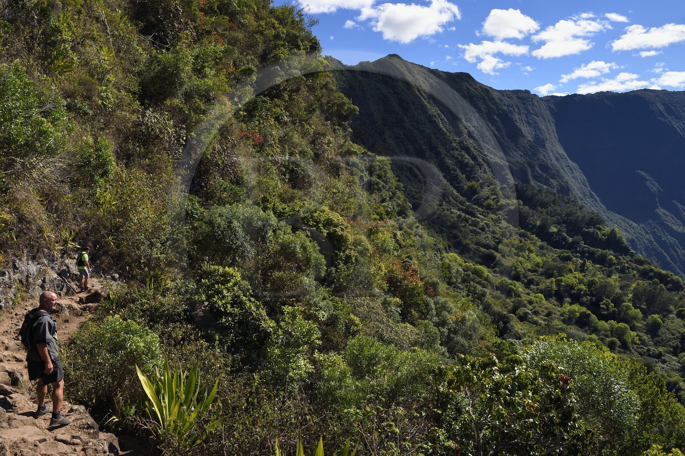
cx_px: 342
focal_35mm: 24
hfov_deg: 73.8
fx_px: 456
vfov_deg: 53.1
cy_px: 228
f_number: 16
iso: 200
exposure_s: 1/250
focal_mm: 24
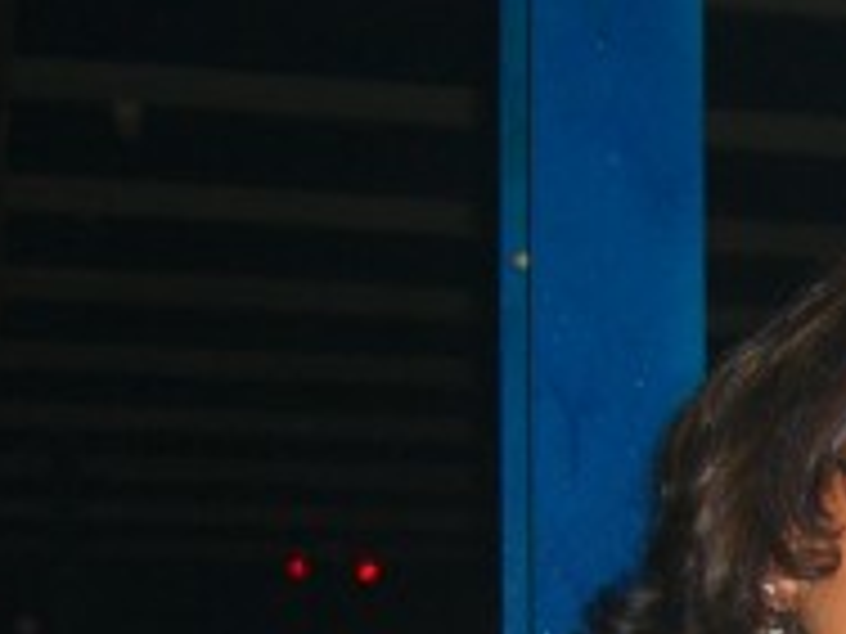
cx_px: 1328
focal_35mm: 121
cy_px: 931
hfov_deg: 14.9
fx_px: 2957
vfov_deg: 11.7
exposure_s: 1/60
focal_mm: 7.9
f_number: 2.8
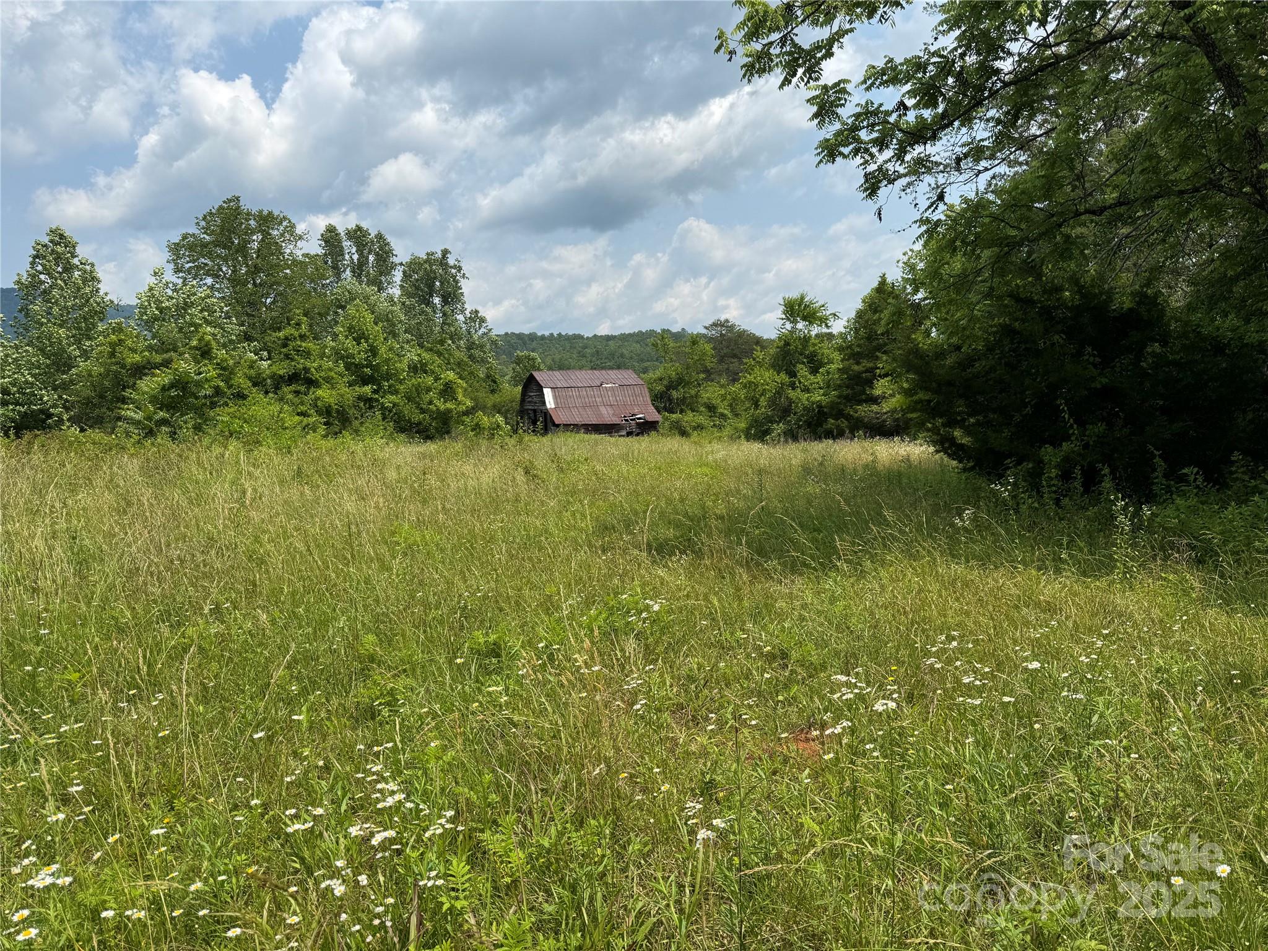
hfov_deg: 71.6
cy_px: 476
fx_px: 879
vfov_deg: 56.8
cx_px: 634
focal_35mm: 24
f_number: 1.78
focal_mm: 6.76
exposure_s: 1/4950
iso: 80
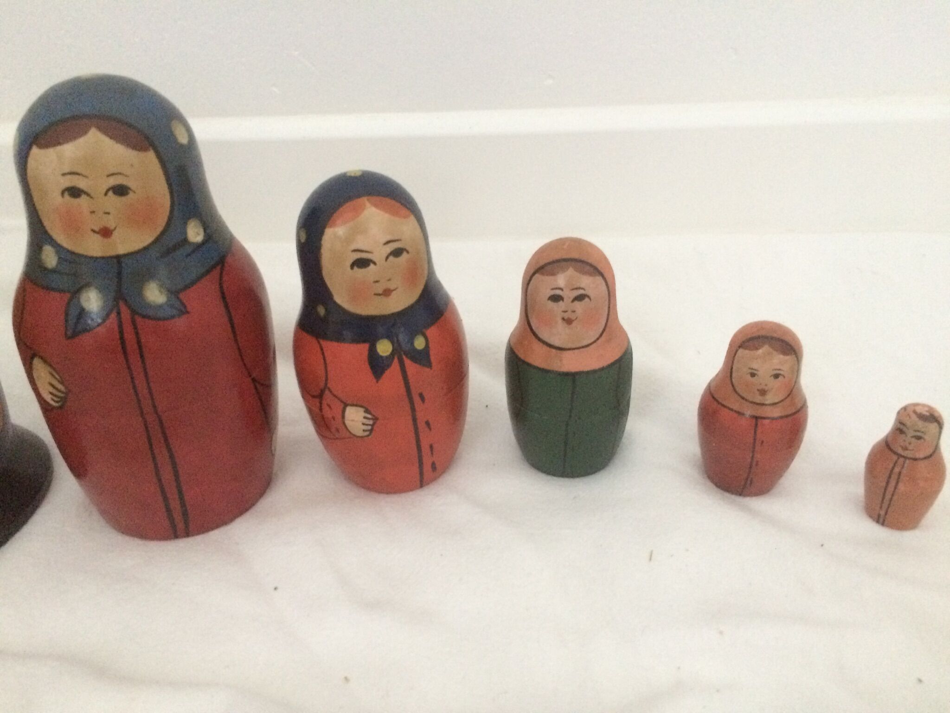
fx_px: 796
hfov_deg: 61.7
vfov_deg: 48.2
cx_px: 475
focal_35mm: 29
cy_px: 356
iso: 400
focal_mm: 4.15
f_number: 2.2
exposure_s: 1/17
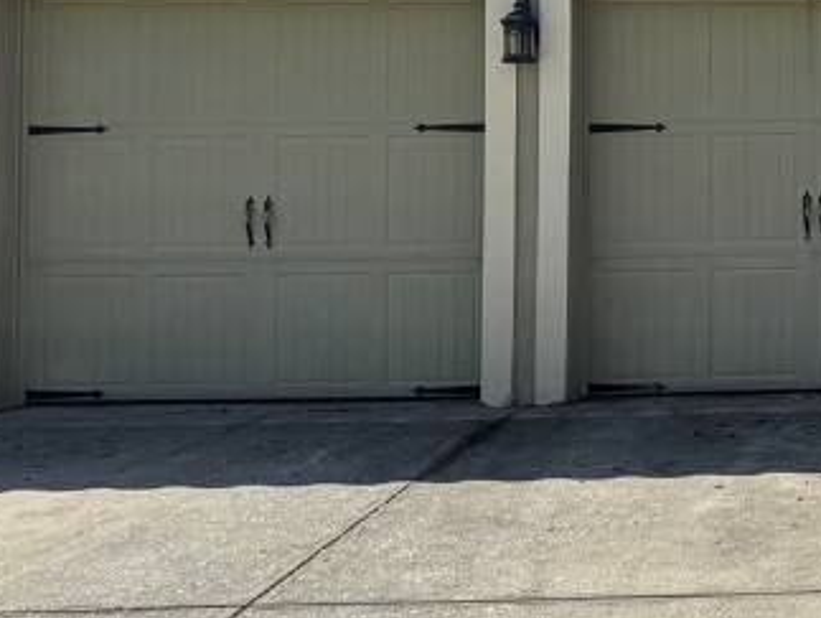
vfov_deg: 19.2
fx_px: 1805
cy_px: 94
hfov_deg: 22.4
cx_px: 1121
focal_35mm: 76
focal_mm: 6.76
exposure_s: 1/4608
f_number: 1.78
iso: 80
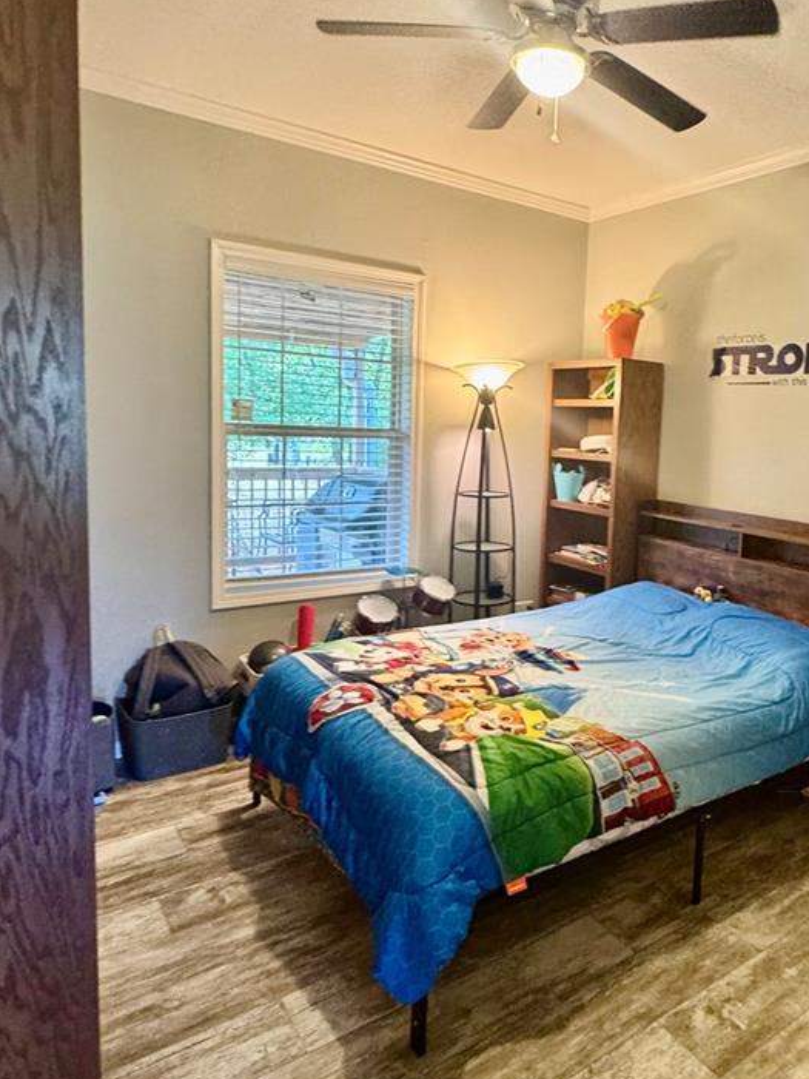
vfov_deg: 71.5
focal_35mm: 24
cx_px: 567
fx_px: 748
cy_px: 496
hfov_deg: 55.1
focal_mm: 2.22
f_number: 2.2
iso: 250
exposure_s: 1/60
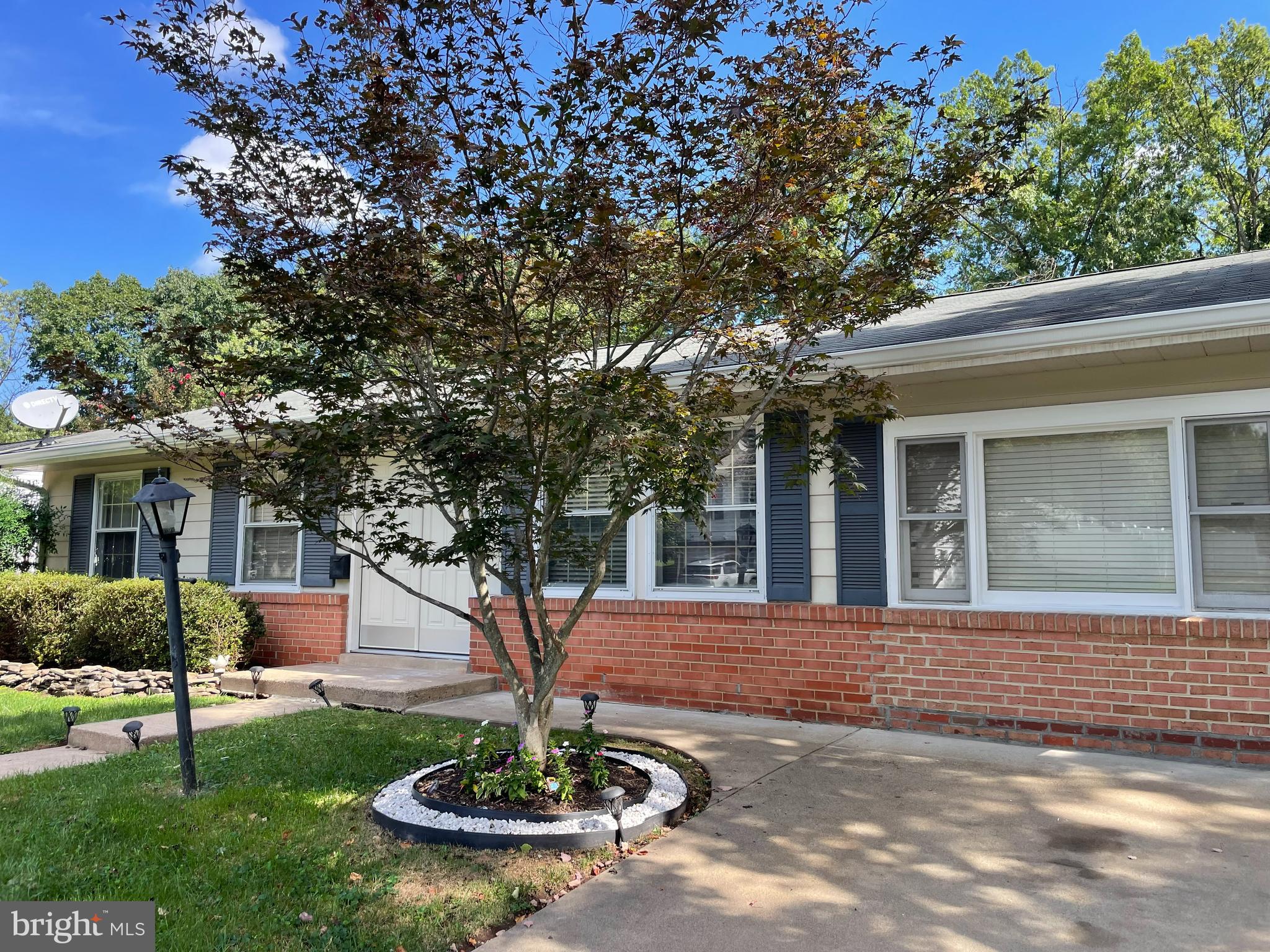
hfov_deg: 67.3
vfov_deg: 53.1
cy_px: 476
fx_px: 954
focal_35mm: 26
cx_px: 635
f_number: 1.6
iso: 32
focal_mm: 4.2
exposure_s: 1/764
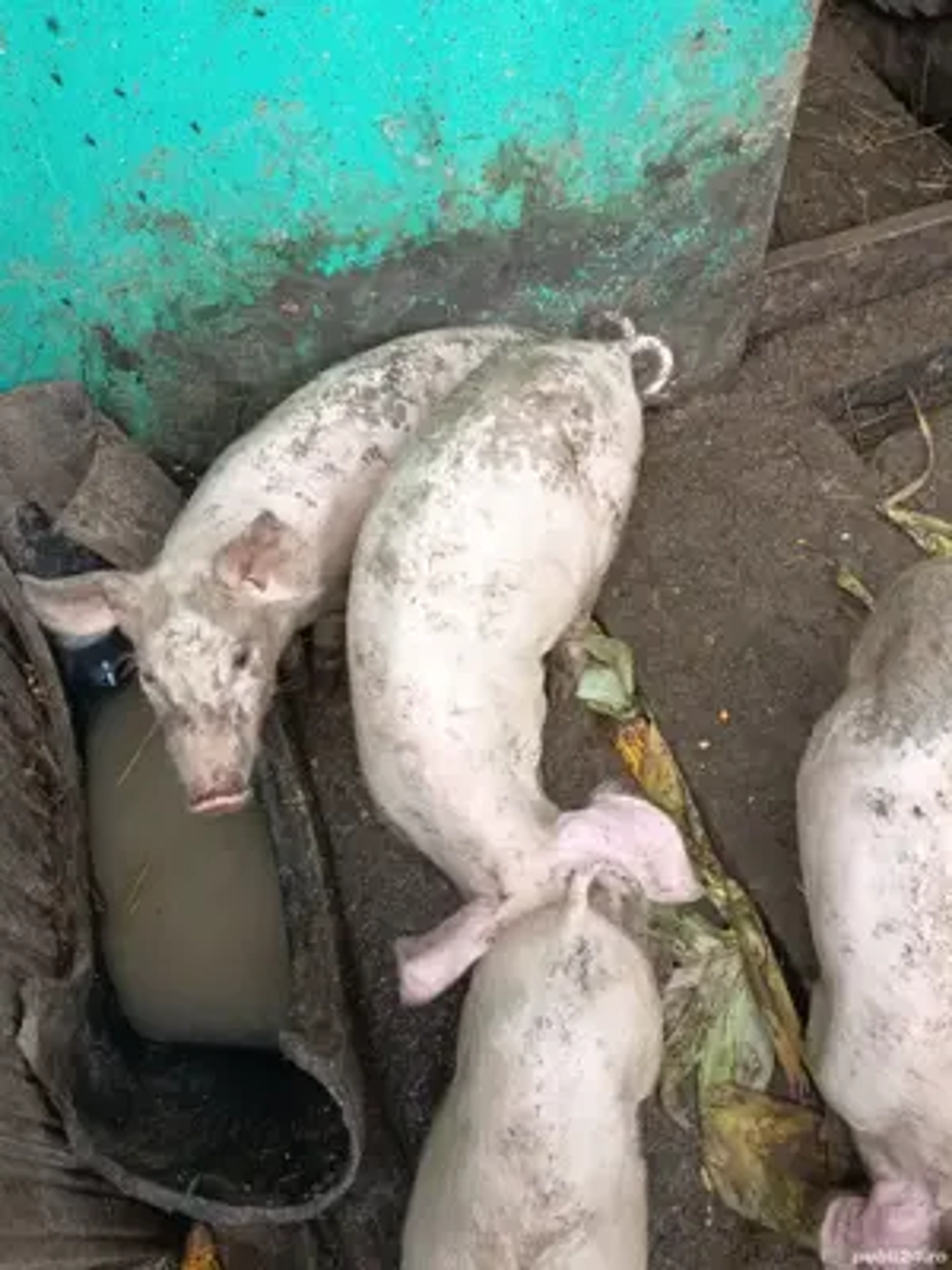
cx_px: 476
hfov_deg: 46.8
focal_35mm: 30
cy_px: 635
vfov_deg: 60.0
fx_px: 1100
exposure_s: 1/100
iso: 282
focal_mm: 5.27
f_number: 1.7
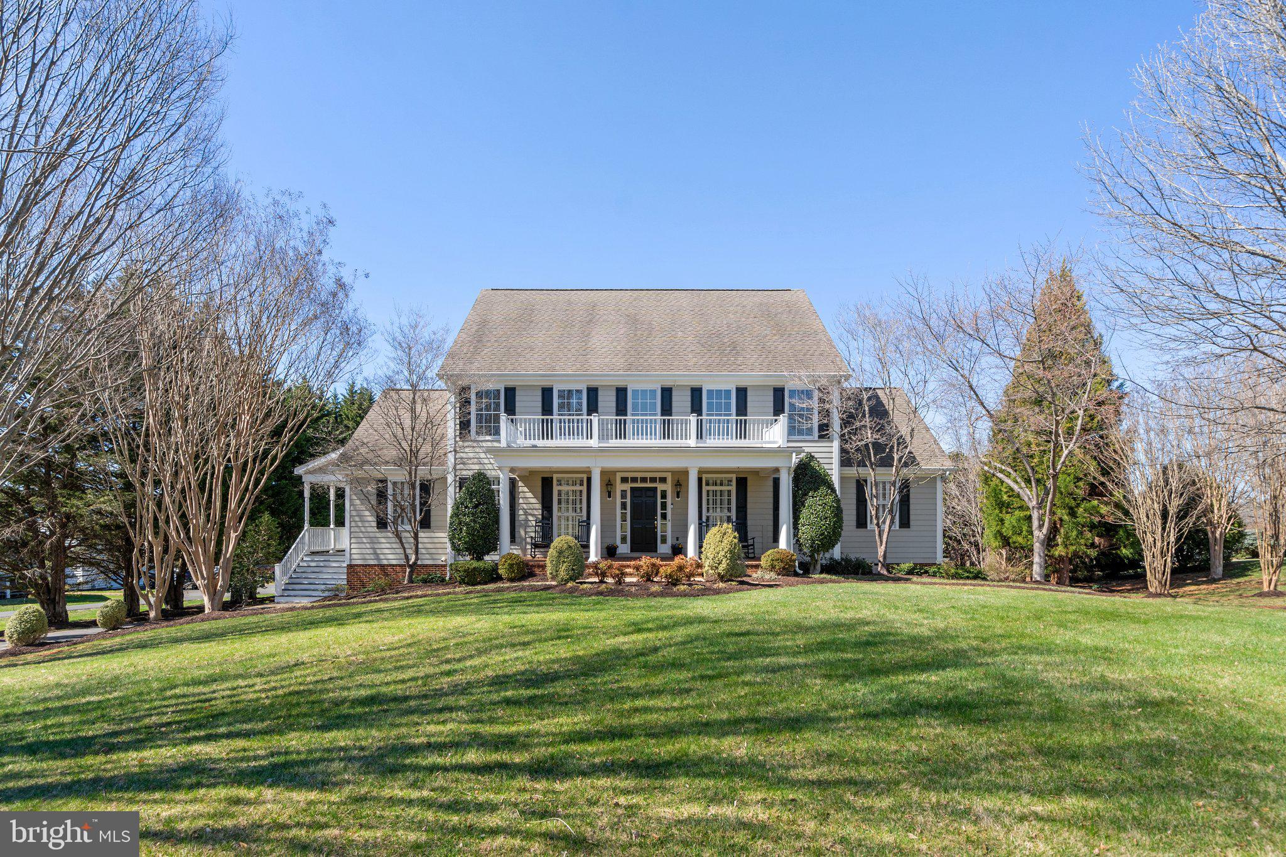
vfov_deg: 73.7
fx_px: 571
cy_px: 428
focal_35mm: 16
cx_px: 643
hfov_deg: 96.7
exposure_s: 1/500
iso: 250
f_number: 8
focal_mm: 16
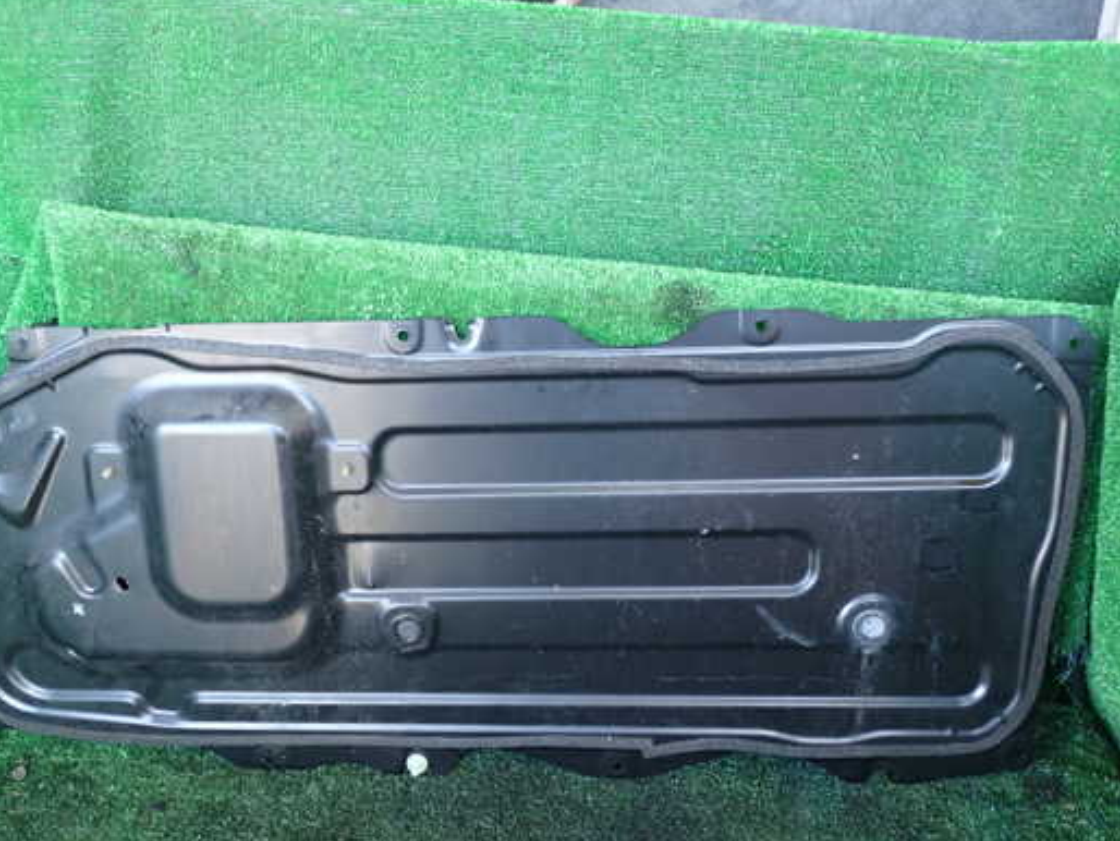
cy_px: 429
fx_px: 1133
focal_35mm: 35
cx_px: 468
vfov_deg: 40.7
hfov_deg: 52.4
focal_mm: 5.4
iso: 250
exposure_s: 1/30
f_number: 2.3
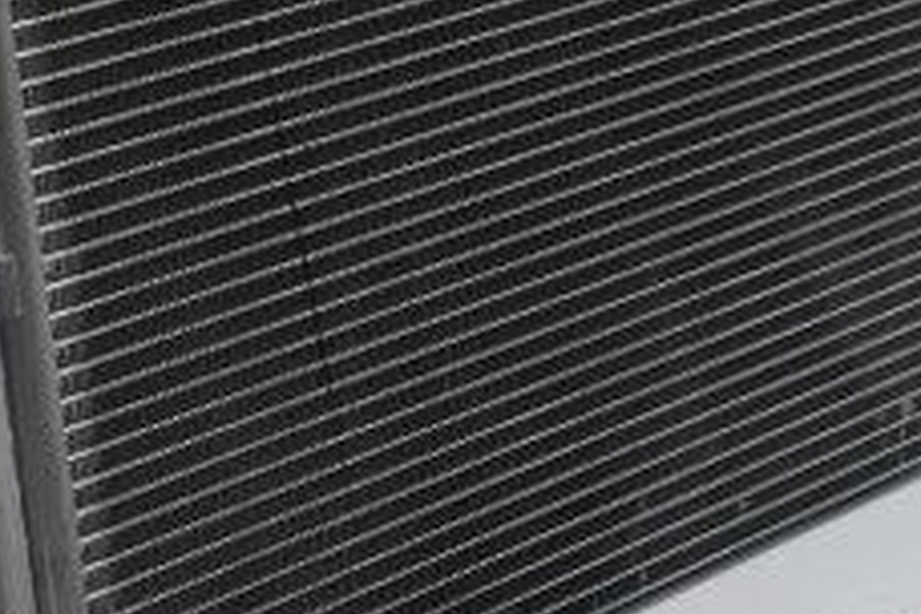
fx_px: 3334
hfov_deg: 15.7
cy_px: 28
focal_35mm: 130
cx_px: 444
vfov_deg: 10.5
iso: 400
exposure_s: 1/50
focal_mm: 33
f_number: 5
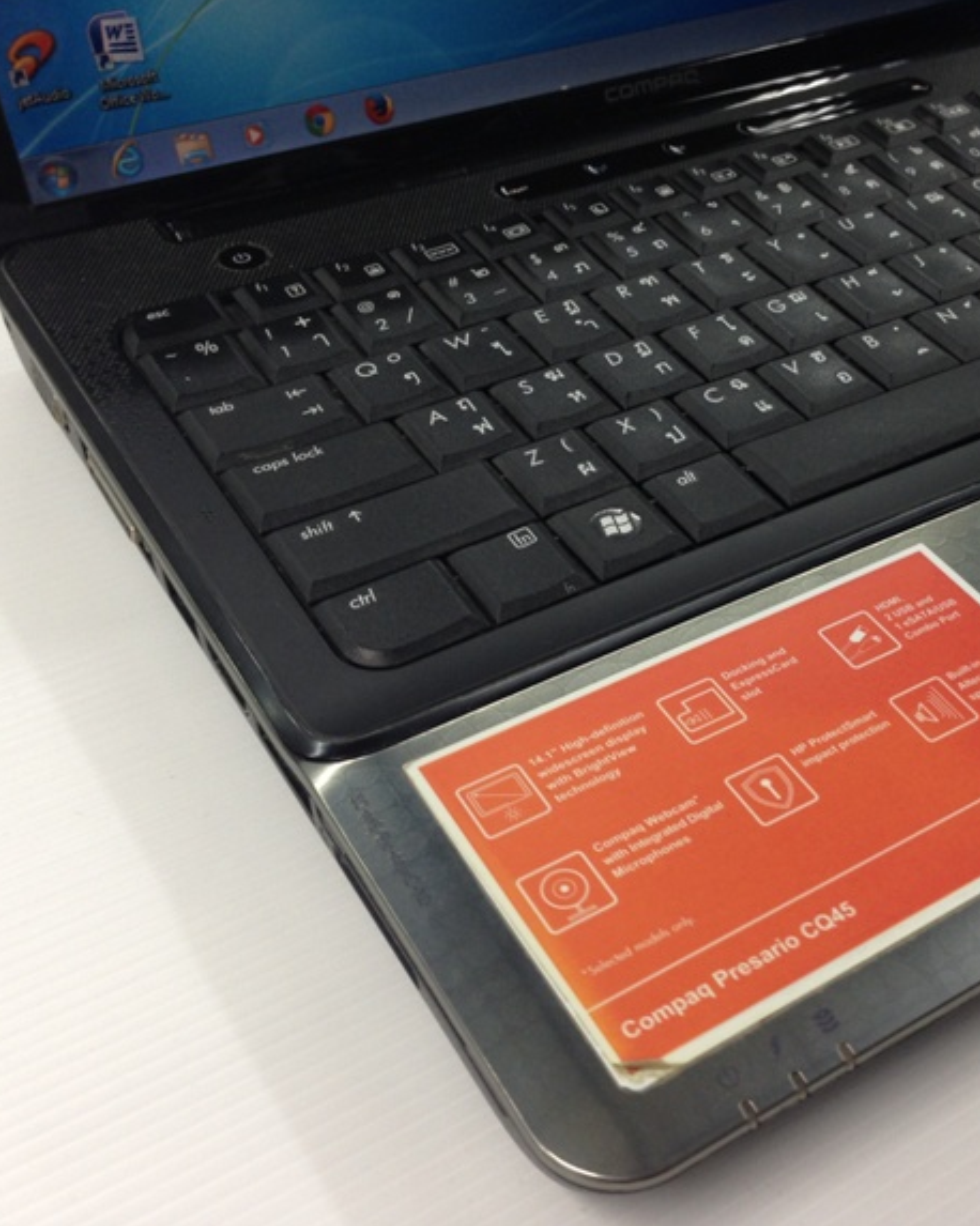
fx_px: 1632
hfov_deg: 33.1
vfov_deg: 41.2
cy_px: 586
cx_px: 670
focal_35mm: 45
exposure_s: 1/20
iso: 64
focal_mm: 4.12
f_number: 2.4
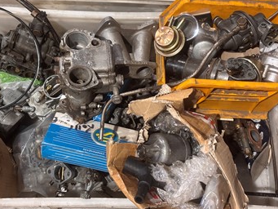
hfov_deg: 31.6
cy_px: 94
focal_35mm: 61
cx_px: 118
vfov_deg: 24.0
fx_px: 490
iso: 250
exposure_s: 1/33
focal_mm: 5.96
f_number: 1.6
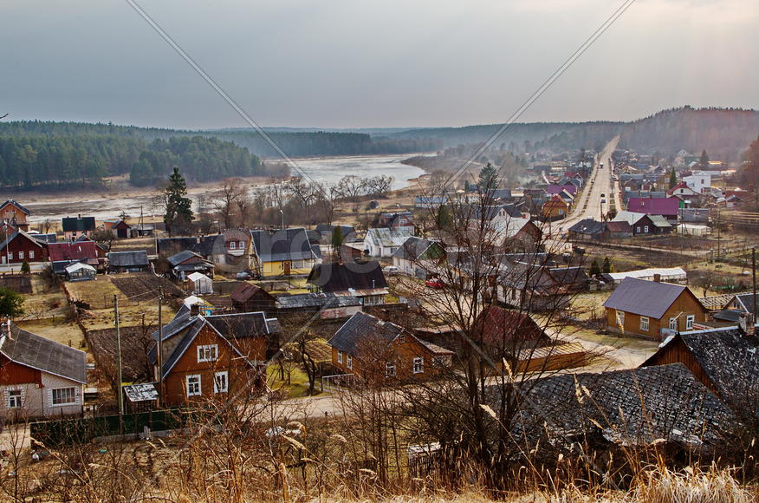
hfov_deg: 46.5
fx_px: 884
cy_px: 252
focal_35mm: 42
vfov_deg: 31.7
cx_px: 380
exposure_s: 1/60
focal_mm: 28.13
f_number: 13
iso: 100
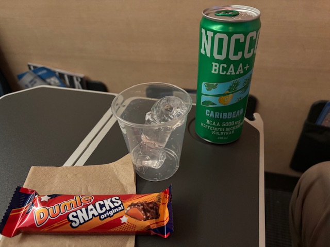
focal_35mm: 26
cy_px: 124
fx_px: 248
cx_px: 165
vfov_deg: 53.1
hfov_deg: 67.3
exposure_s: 1/28
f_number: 1.6
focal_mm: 5.96
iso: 800
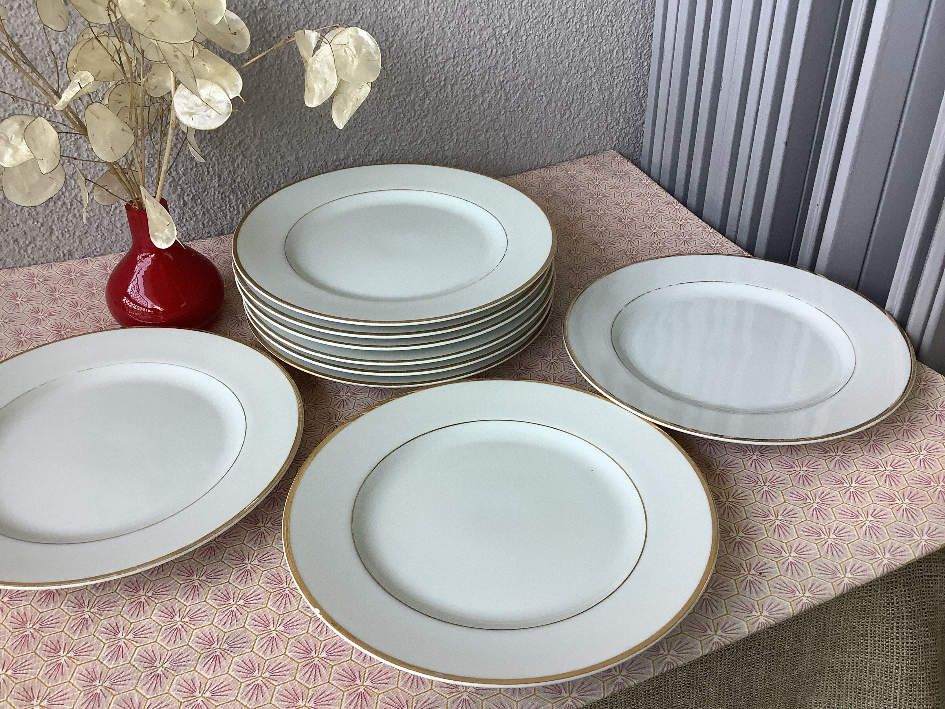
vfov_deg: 45.4
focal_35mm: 31
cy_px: 354
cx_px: 472
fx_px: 846
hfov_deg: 58.4
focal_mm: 3.3
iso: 80
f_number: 2.4
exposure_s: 1/120
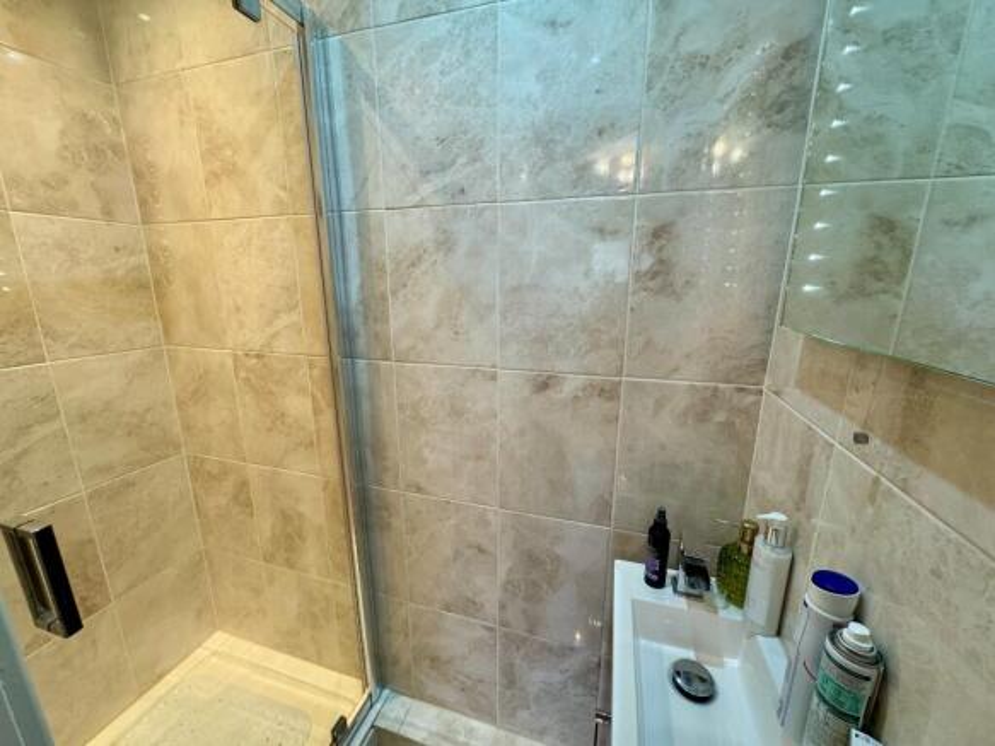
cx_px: 498
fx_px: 402
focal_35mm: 14
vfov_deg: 85.7
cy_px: 373
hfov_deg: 102.1
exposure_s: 1/100
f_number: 2.2
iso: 200
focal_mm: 2.22
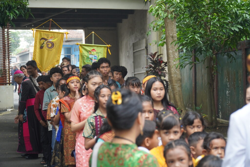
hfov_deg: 20.9
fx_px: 677
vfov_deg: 14.1
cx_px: 125
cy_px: 84
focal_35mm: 98
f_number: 4
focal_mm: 65
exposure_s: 1/160
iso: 250
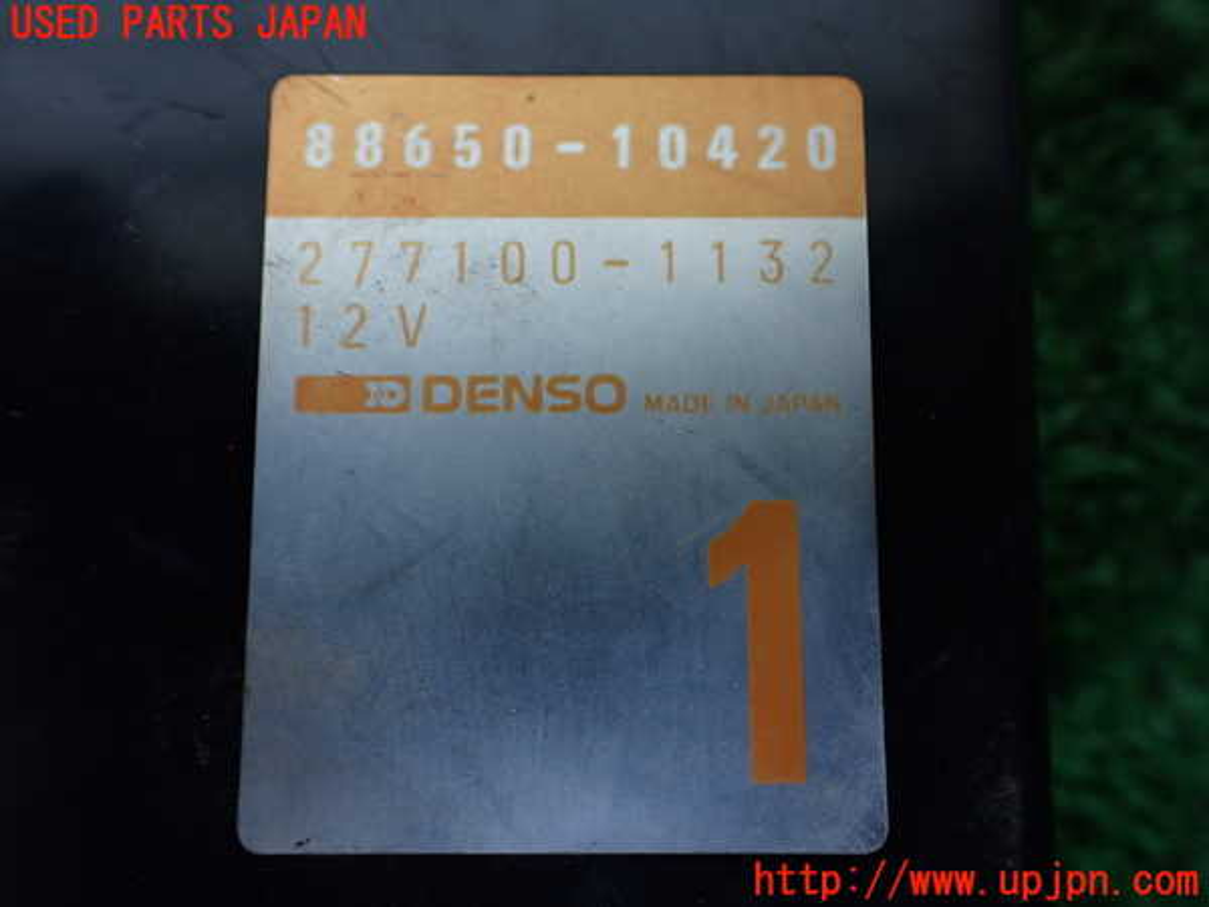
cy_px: 454
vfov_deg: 46.8
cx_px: 604
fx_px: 1048
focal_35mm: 30
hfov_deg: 60.0
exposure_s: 1/125
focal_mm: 5.4
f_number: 2.3
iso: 320
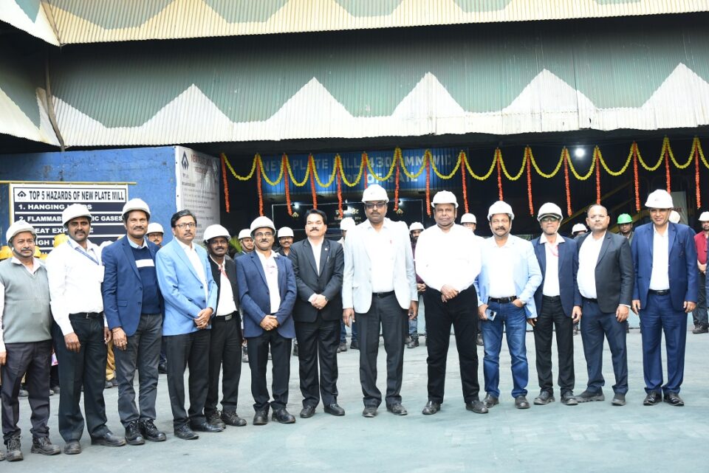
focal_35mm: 50
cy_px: 236
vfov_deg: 27.0
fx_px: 985
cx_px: 354
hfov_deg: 39.6
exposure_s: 1/125
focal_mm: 50
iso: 1000
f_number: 6.3
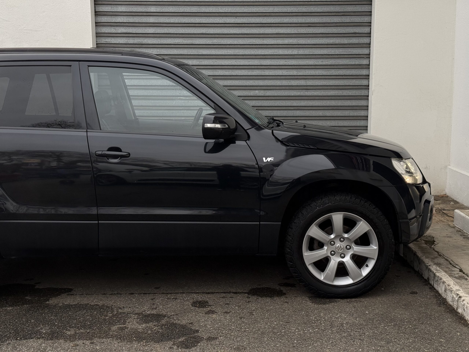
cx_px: 234
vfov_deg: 30.3
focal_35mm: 48
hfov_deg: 39.7
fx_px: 650
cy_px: 176
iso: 100
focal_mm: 6.76
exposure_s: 1/293
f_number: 1.78
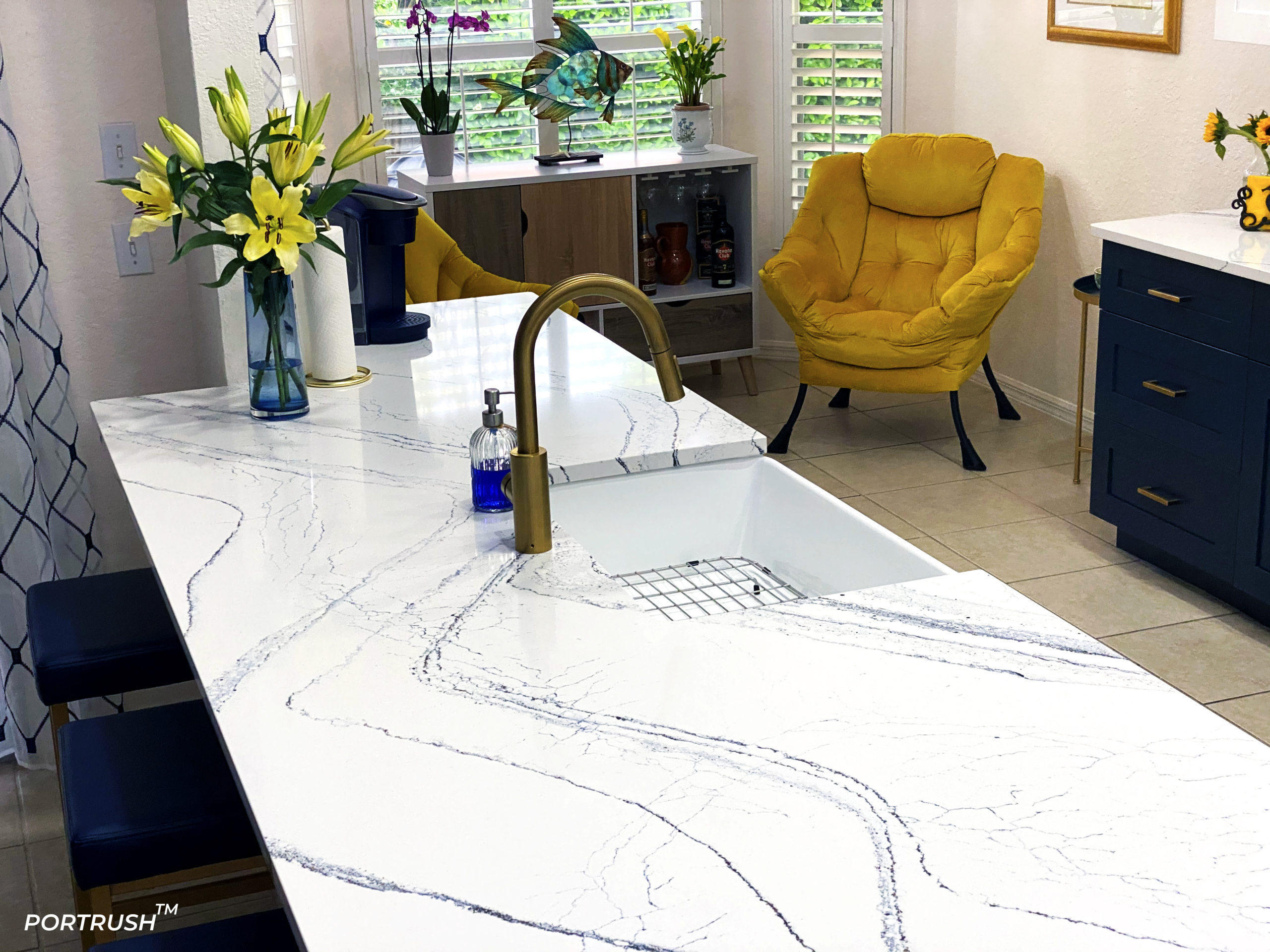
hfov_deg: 36.8
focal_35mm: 52
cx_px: 635
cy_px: 476
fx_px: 1908
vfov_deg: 28.0
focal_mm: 6
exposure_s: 1/120
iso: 160
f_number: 2
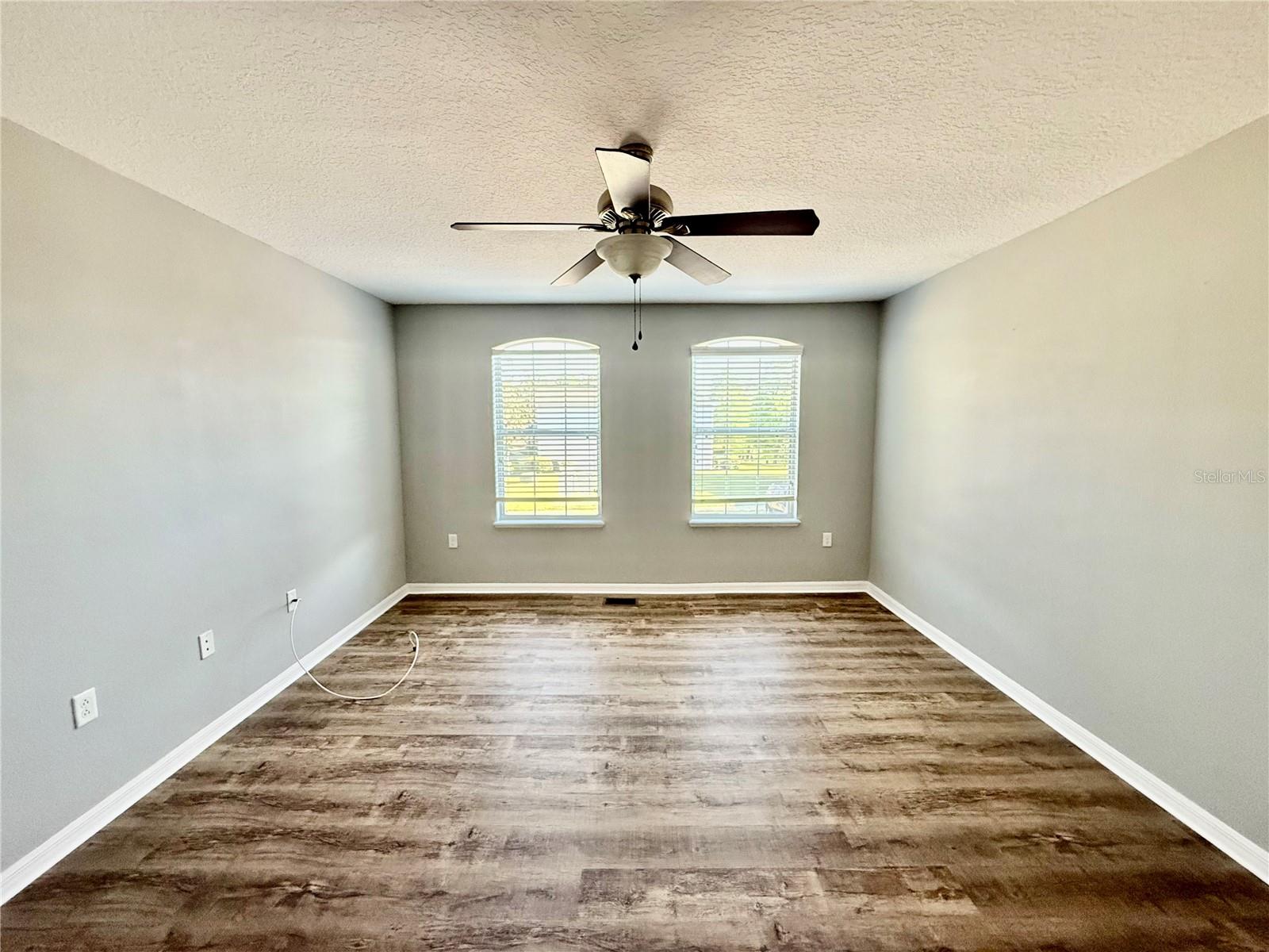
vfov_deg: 85.7
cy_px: 476
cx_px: 634
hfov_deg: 102.1
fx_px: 513
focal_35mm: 14
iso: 640
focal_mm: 2.22
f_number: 2.2
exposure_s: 1/120
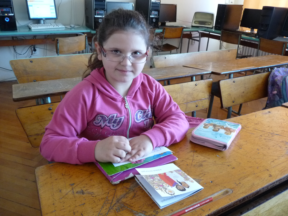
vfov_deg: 51.4
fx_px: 225
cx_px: 144
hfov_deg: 65.3
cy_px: 108
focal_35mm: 27
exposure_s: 1/25
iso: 400
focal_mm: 4.8
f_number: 2.8
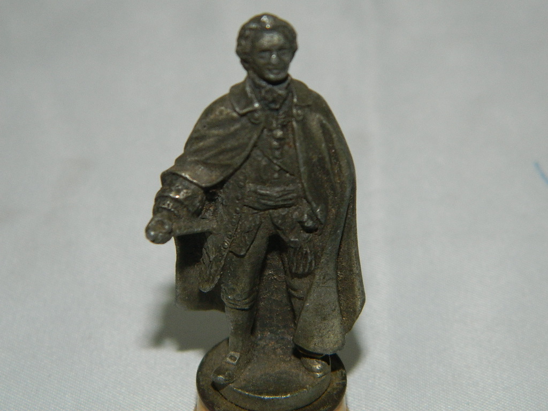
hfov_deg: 19.1
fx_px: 1631
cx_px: 274
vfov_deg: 14.4
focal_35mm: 103
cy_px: 206
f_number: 12.6
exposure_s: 1/60
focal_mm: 18.6
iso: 200
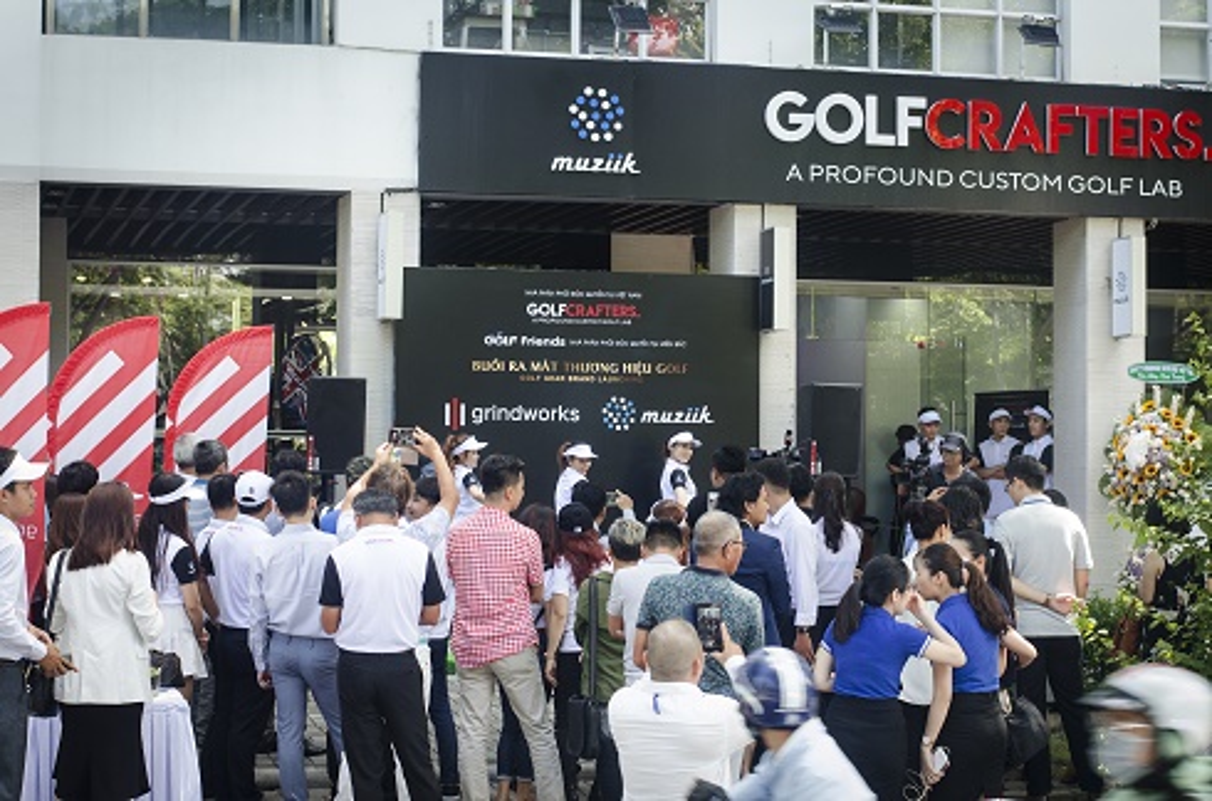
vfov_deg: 18.1
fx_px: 2518
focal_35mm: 75
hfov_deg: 27.1
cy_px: 400
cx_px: 606
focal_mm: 50
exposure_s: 1/100
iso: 400
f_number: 5
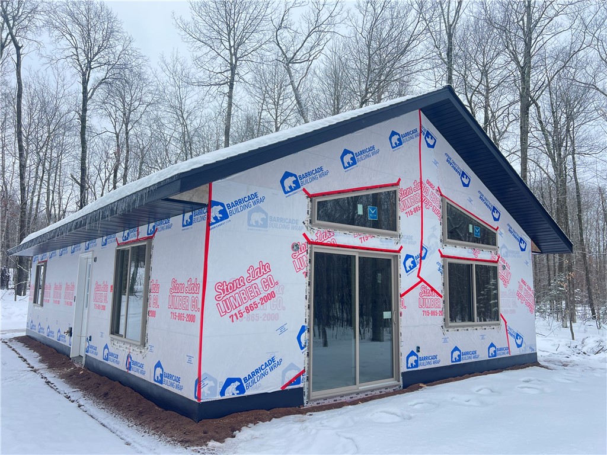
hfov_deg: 67.3
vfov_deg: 53.1
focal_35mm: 26
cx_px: 304
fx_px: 456
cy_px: 228
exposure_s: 1/488
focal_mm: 5.7
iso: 50
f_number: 1.5
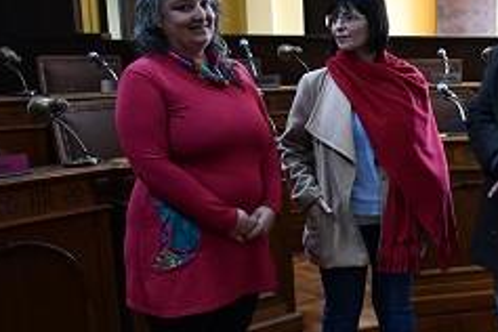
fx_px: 788
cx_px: 492
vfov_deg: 23.8
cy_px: 194
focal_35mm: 57
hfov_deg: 32.4
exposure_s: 1/125
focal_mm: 18
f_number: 3.5
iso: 2800
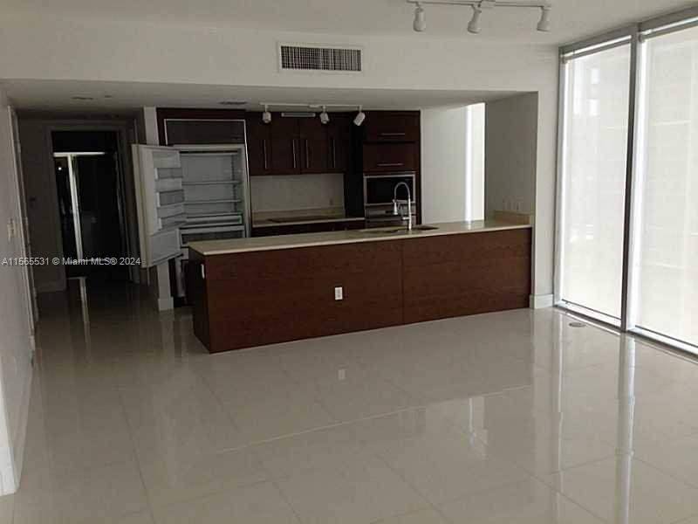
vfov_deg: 42.9
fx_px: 665
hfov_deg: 55.4
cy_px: 262
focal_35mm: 33
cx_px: 349
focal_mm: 4.12
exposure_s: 1/60
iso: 50
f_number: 2.4
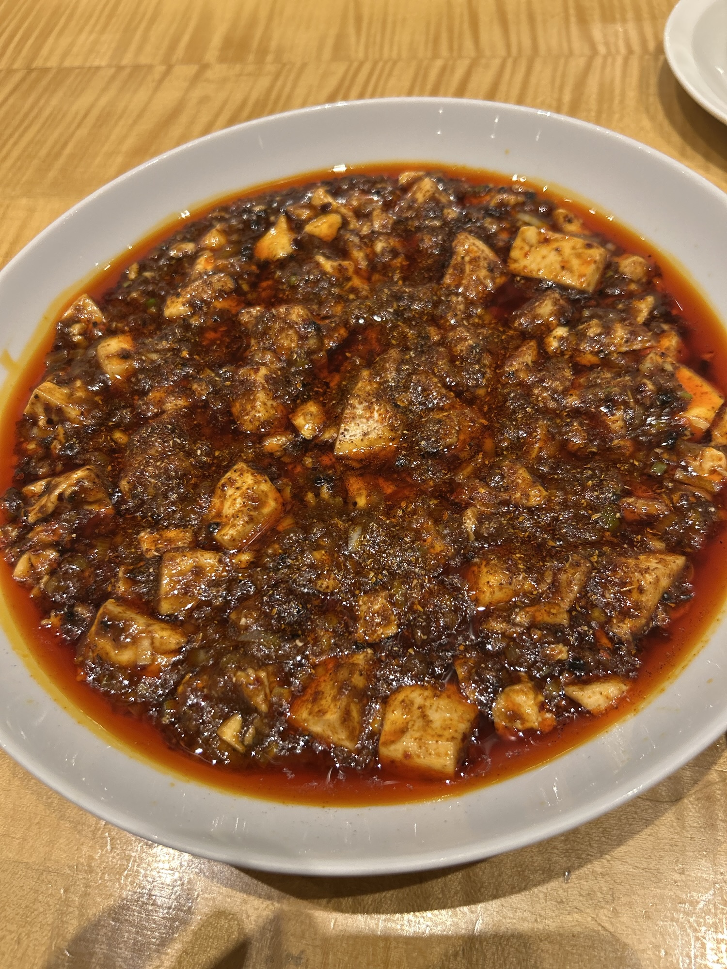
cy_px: 484
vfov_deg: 67.3
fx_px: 728
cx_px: 364
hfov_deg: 53.1
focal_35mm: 26
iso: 125
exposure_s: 1/50
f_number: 1.5
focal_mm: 5.7
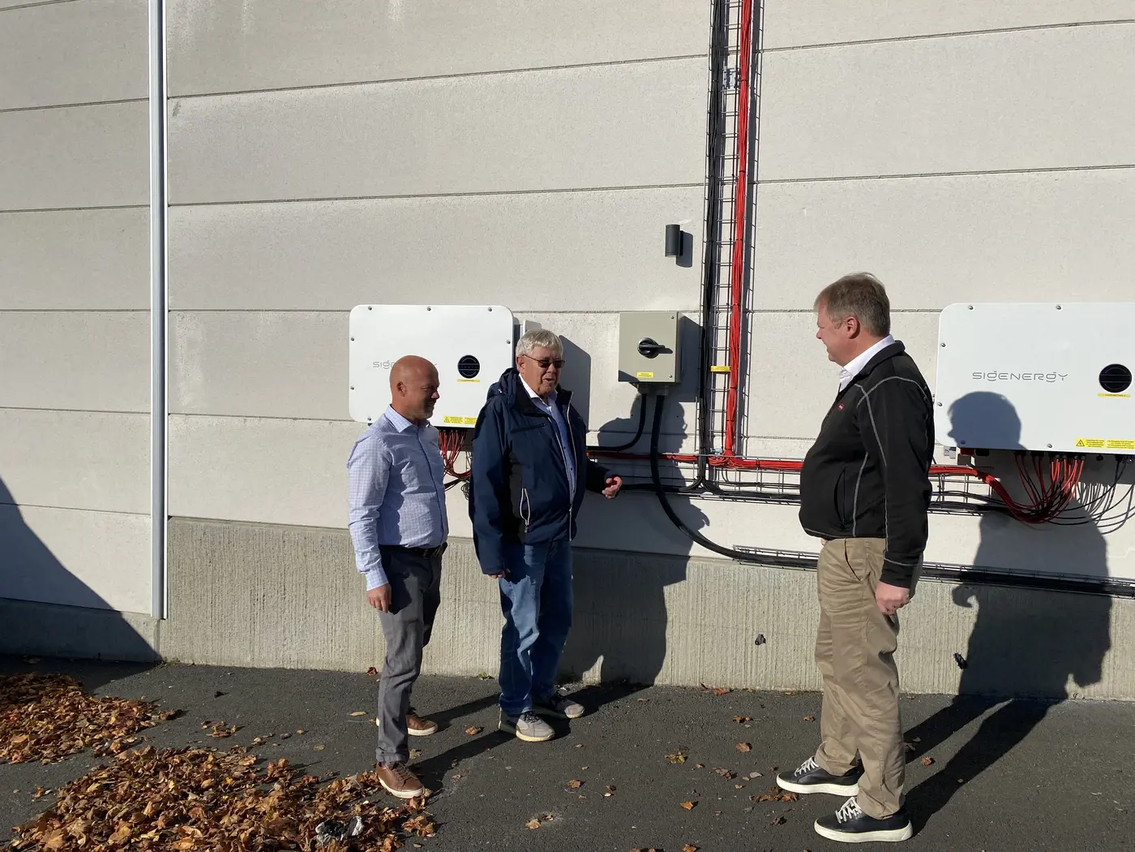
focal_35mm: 26
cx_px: 568
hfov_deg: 67.3
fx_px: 852
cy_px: 426
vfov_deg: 53.1
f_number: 1.8
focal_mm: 4.25
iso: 32
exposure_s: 1/5747
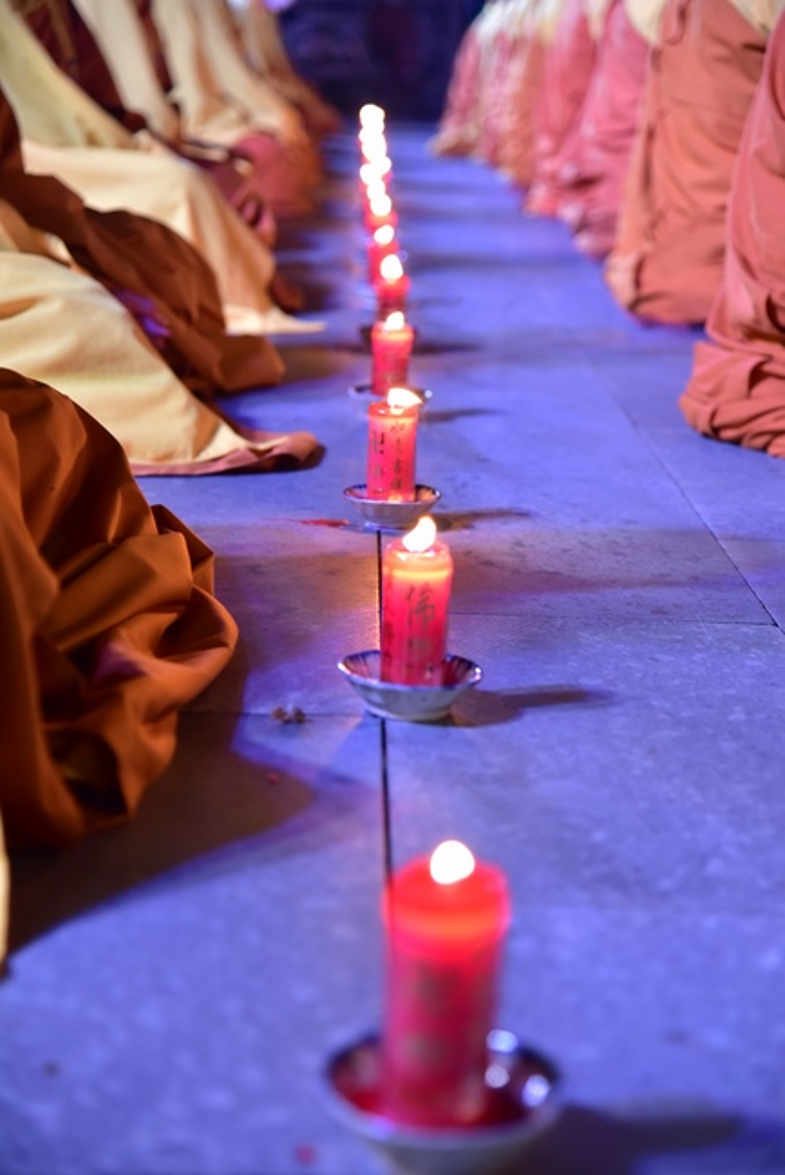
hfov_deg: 19.5
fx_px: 2287
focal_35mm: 70
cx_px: 392
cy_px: 588
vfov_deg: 28.8
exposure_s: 1/30
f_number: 4
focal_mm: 70
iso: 2000
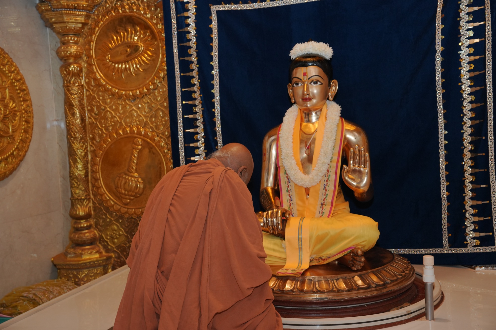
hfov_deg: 45.4
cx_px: 248
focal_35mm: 43
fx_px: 592
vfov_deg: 31.2
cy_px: 165
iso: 1250
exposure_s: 1/125
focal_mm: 43
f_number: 5
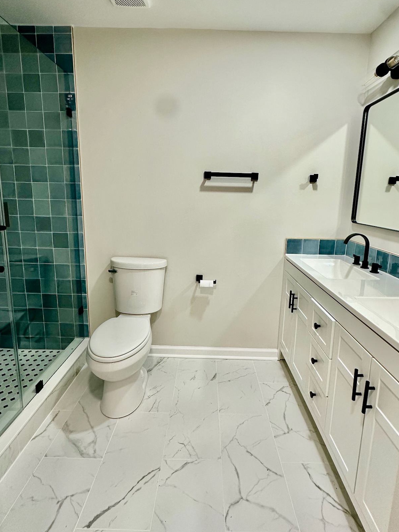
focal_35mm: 18
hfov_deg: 71.6
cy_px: 241
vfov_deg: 87.5
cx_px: 207
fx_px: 277
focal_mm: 2.22
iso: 200
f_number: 2.2
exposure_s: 1/120
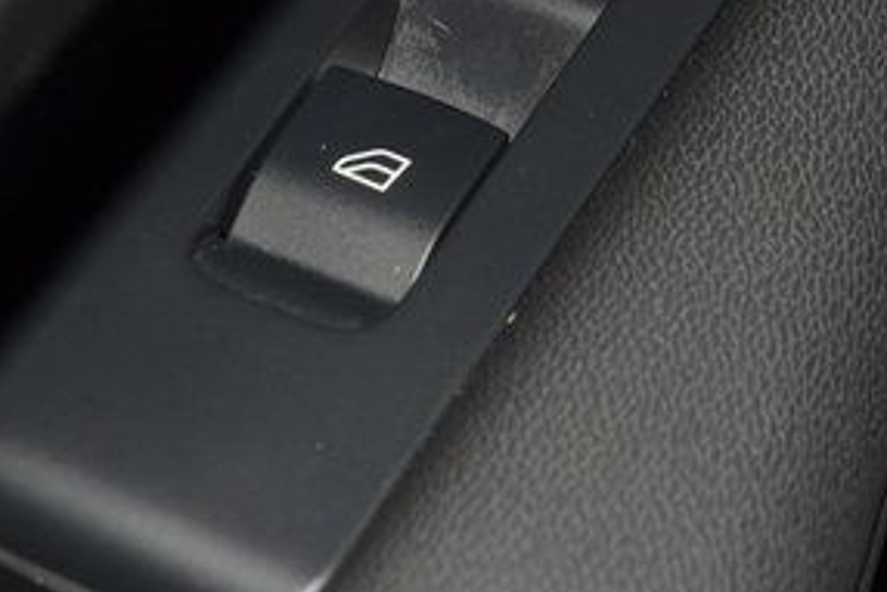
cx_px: 465
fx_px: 5793
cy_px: -14
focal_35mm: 235
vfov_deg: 5.8
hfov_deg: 8.8
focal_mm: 70
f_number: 8
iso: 100
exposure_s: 1/125
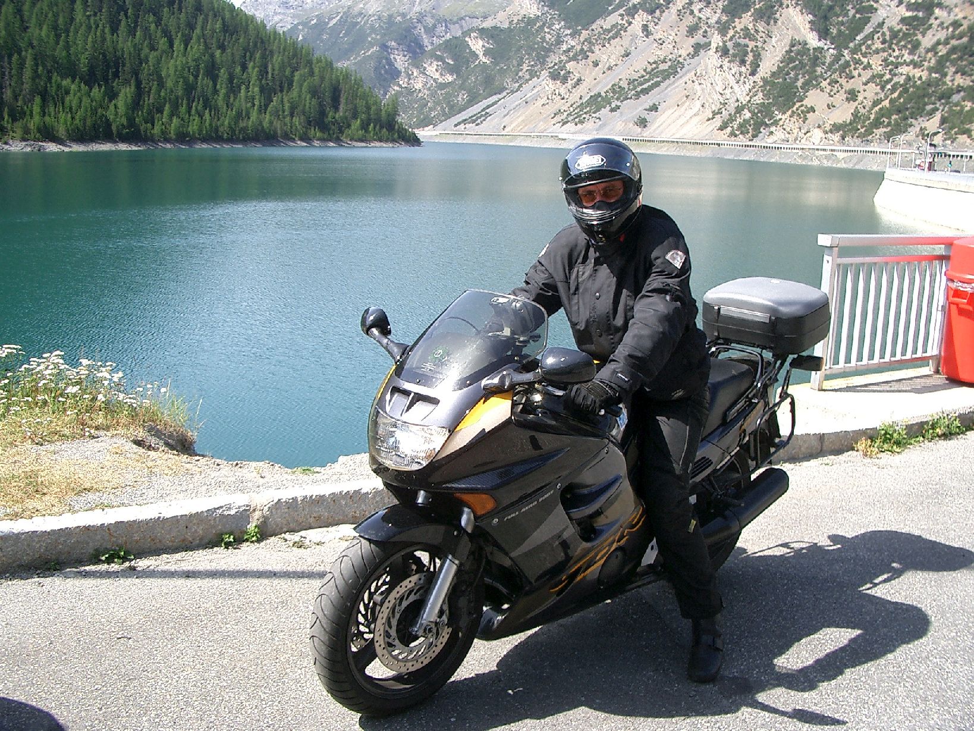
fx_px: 985
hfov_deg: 52.6
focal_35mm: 35
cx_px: 487
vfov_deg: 40.7
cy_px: 366
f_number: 4.3
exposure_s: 1/200
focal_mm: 5.8
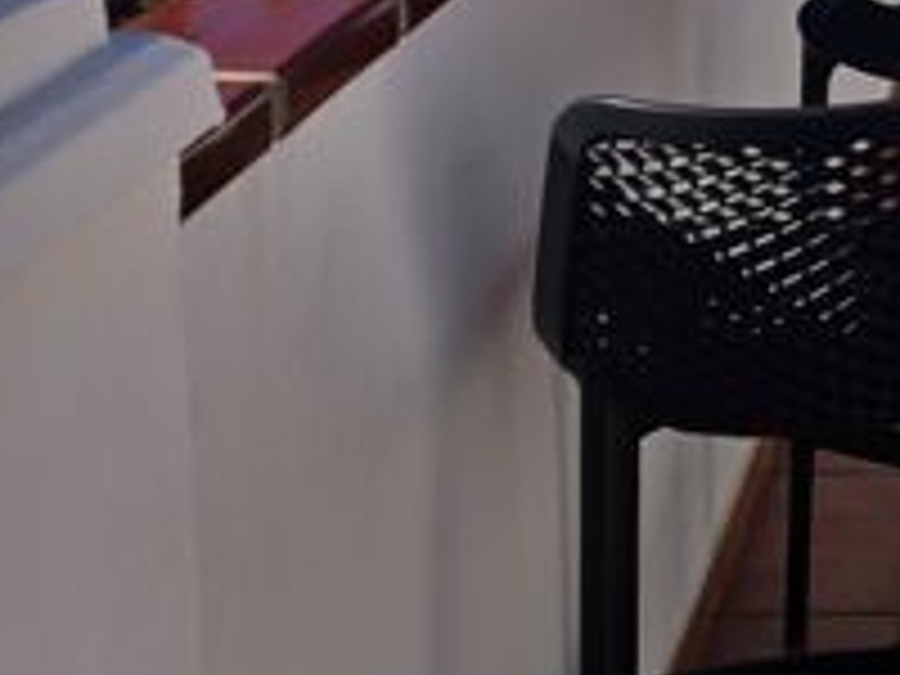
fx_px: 2106
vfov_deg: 17.0
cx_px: 1231
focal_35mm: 81
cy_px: -234
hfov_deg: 21.4
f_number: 1.7
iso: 12
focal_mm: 6.3
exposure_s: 1/1205
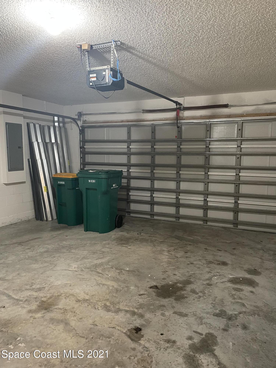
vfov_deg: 67.3
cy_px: 184
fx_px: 276
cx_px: 138
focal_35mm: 26
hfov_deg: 53.1
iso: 400
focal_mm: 4.2
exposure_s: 1/60
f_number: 1.6
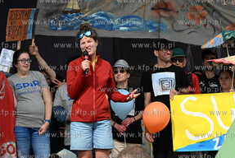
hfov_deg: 14.4
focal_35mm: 142
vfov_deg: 9.7
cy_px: 56
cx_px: 104
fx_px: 928
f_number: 5.6
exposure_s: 1/640
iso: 250
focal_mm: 102
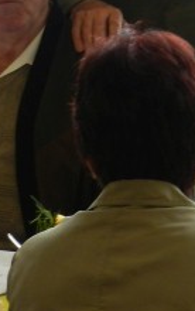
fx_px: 2222
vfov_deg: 8.0
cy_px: 54
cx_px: 137
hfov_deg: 5.0
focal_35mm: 262
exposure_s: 1/25
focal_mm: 12.1
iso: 160
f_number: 4.7
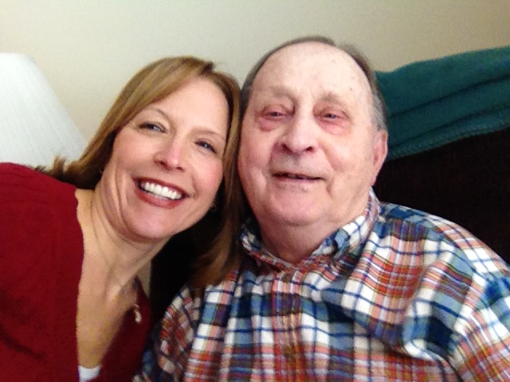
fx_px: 516
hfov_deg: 52.6
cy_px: 191
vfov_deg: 40.7
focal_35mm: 35
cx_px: 255
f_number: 2.4
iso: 160
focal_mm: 1.85
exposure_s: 1/30
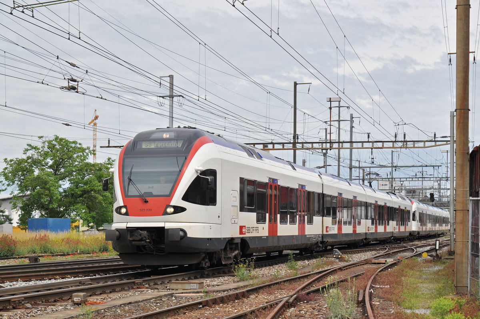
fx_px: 1039
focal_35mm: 78
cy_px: 160
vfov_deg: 17.4
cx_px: 240
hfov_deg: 26.0
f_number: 6.3
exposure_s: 1/1000
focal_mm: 52
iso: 200
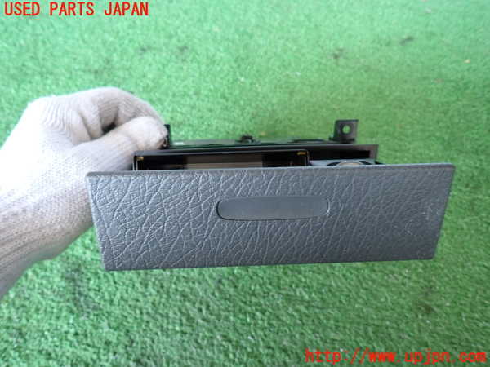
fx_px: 354
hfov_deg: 69.4
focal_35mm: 25
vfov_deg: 54.9
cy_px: 184
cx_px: 245
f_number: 2
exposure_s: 1/30
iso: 200
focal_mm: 4.5
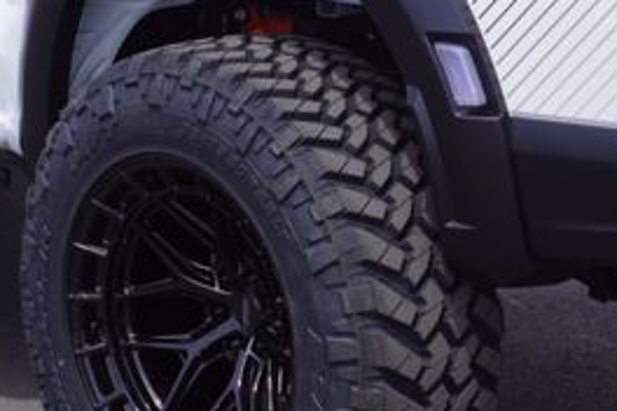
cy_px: 9
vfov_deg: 10.2
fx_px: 2295
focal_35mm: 134
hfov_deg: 15.3
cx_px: 313
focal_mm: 23
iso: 100
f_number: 10
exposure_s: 1/160
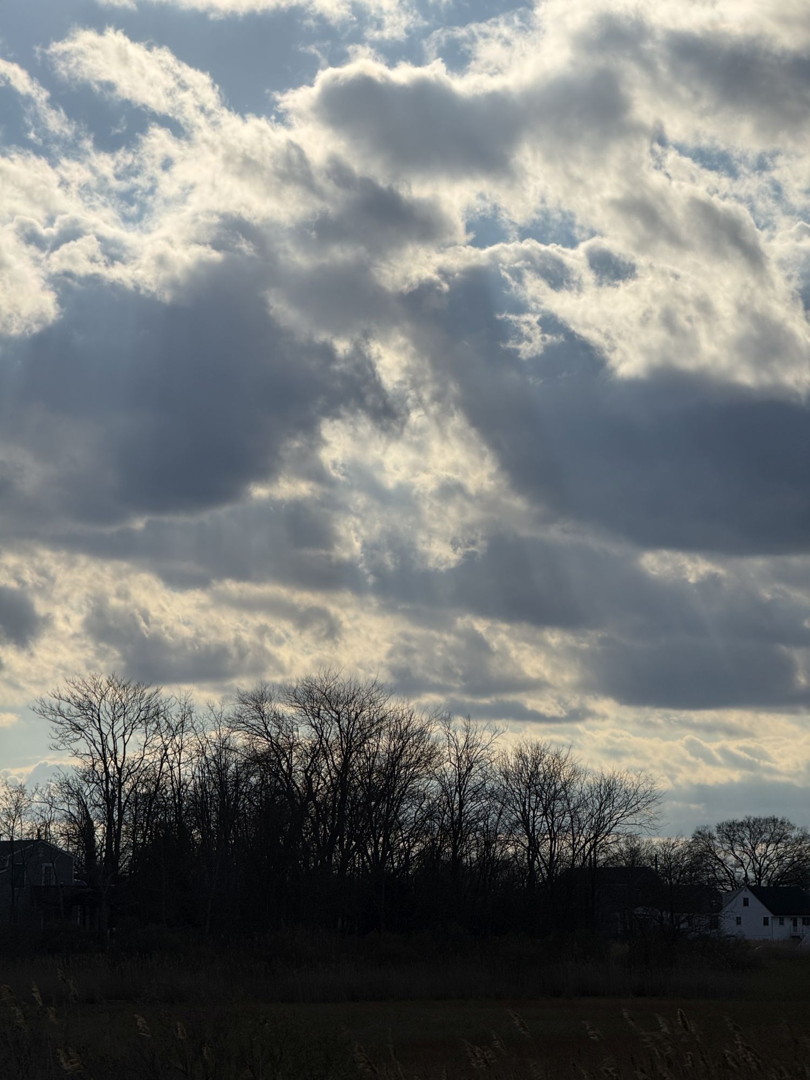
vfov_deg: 16.4
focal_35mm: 120
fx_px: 3744
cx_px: 405
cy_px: 540
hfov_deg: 12.3
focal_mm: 15.66
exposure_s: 1/5780
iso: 32
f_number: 2.8
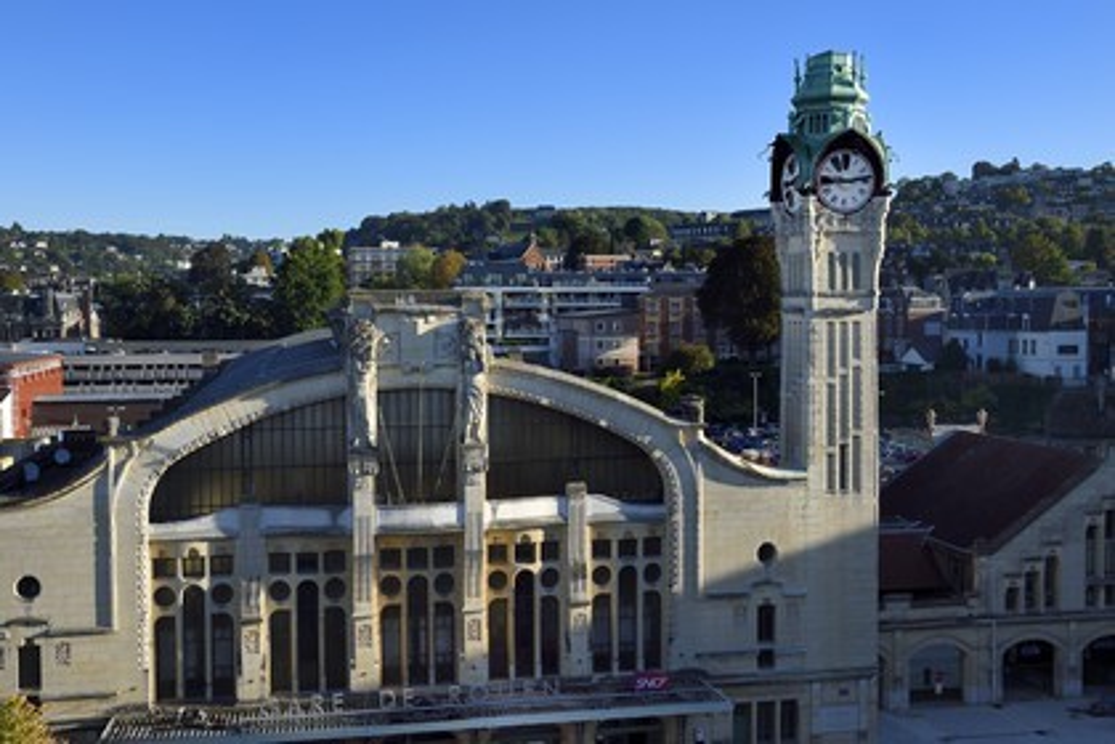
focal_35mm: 36
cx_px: 558
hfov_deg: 53.1
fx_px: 1115
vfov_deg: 36.9
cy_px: 372
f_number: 13
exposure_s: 1/200
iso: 200
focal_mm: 36
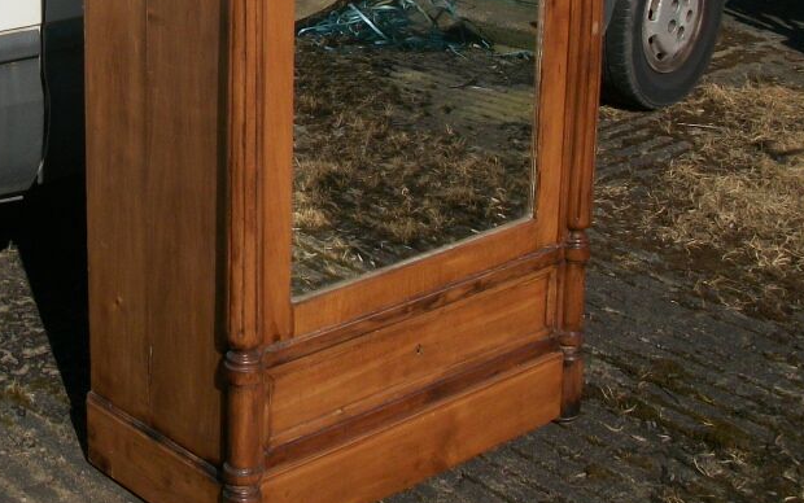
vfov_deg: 18.2
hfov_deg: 28.6
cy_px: 0
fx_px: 1534
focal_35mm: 70
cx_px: 134
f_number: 8.8
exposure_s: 1/320
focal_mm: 5.7
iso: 80
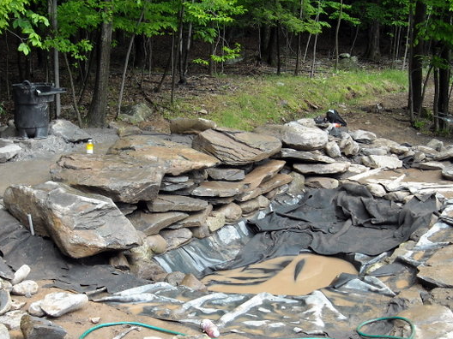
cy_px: 193
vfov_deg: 27.5
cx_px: 171
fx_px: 694
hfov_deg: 36.0
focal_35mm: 53
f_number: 2.8
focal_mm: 5.7
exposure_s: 1/148
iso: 64
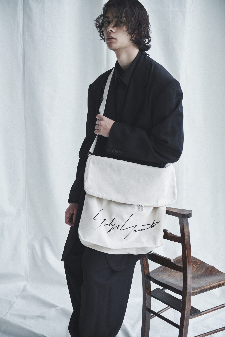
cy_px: 168
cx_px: 112
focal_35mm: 50
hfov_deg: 27.0
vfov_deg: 39.6
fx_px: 469
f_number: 3.2
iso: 800
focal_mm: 50
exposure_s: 1/160
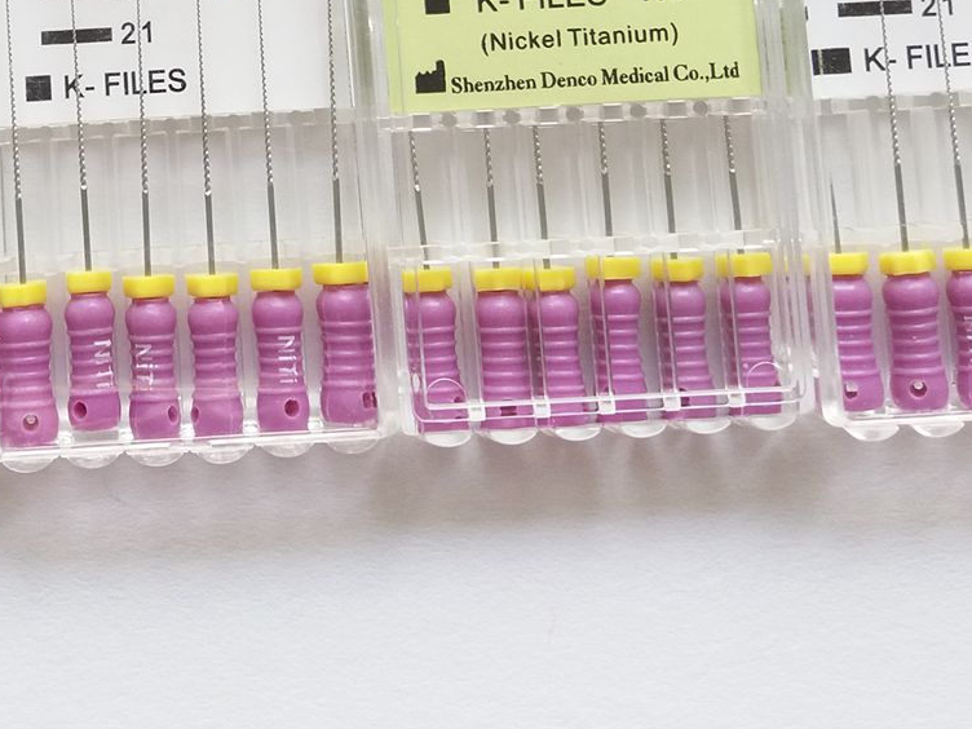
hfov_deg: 28.2
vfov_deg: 20.8
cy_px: -97
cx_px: 155
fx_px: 1881
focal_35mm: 67
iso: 64
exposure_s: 1/111
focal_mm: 3.7
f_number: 1.9
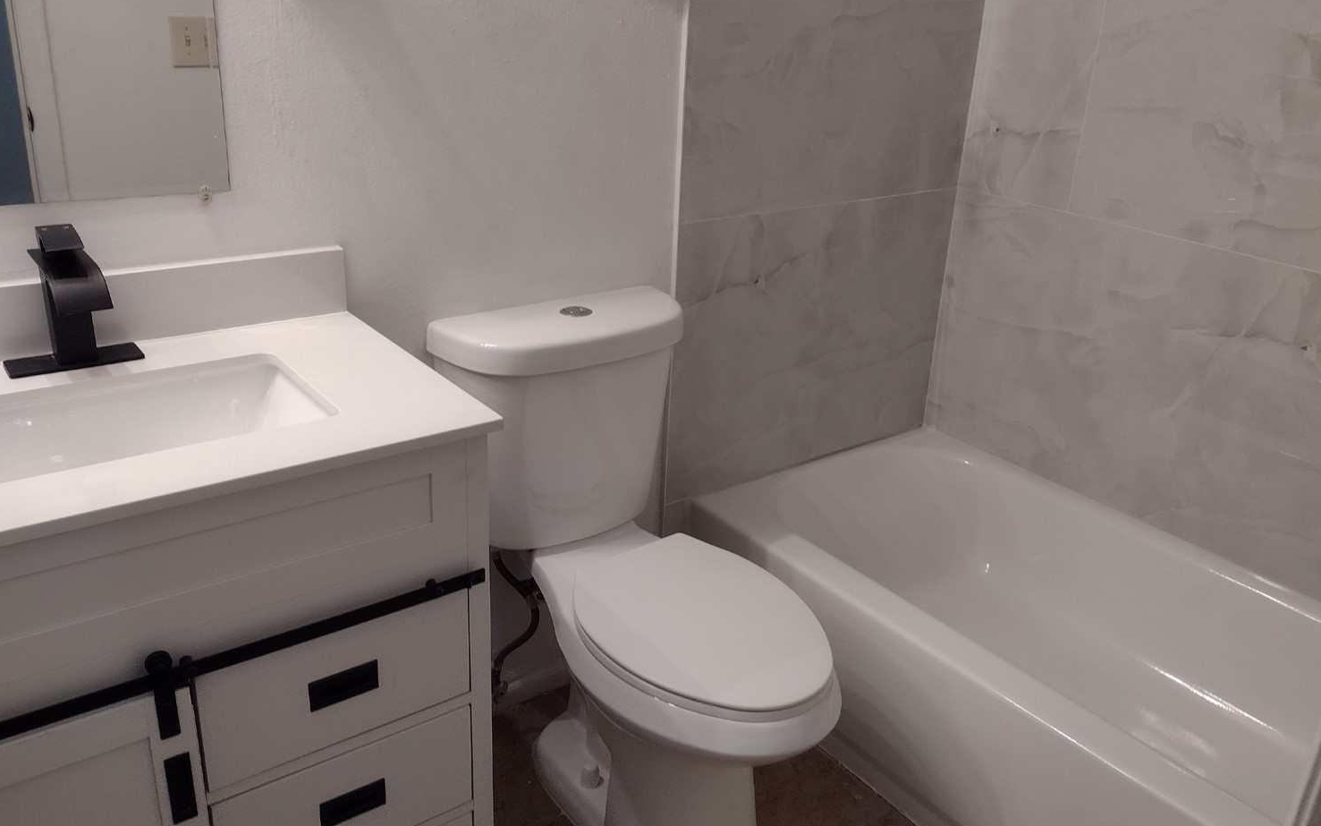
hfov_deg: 61.2
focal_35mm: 31
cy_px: 381
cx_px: 699
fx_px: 1116
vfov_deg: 40.6
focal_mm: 4.71
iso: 172
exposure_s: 1/60
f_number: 1.7
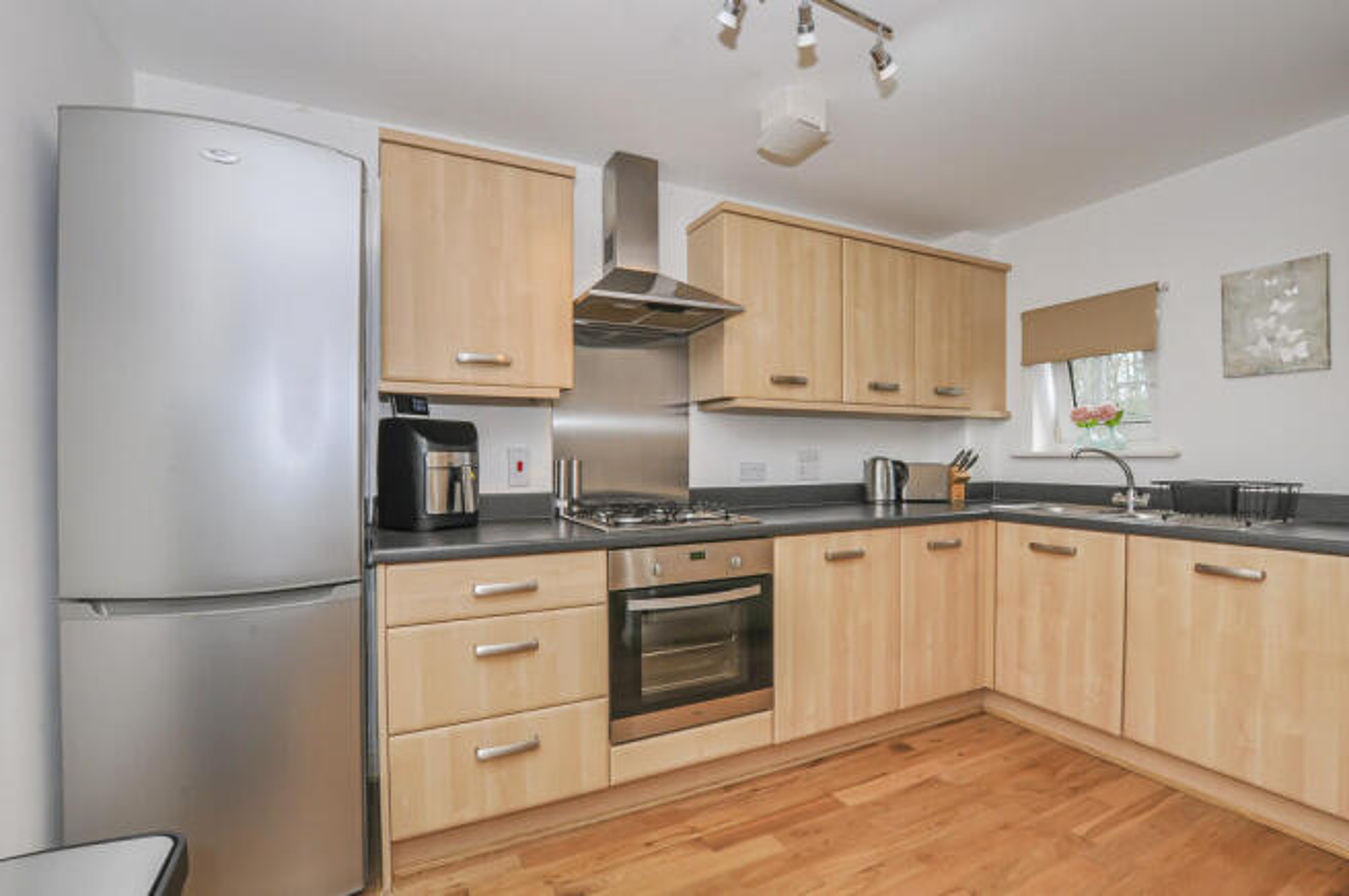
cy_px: 448
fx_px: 562
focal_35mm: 15
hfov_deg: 100.4
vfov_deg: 77.2
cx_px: 674
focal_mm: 10
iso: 400
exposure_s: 1/15
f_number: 14
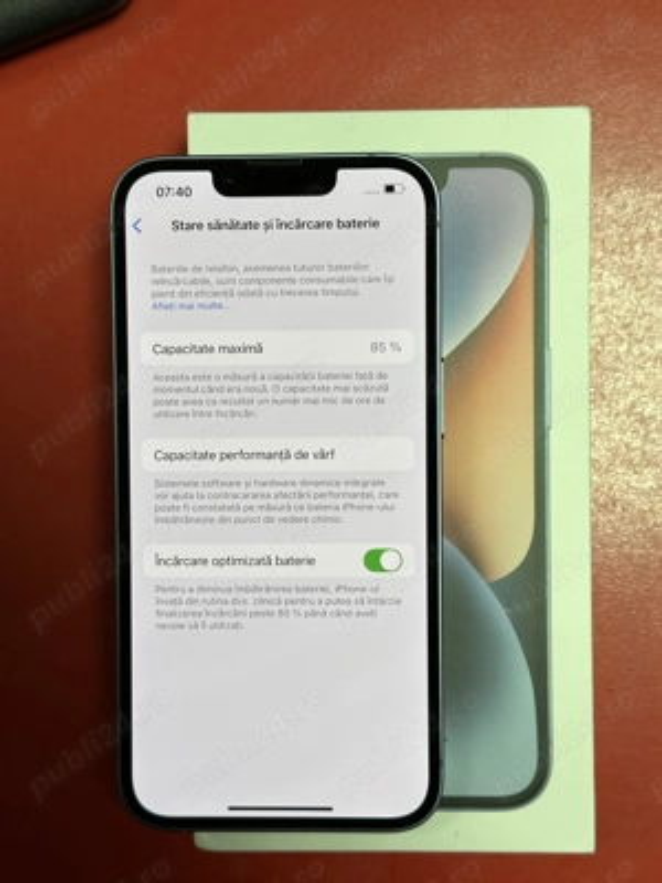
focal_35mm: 48
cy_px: 442
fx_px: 1224
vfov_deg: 39.7
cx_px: 331
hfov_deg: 30.3
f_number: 1.78
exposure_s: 1/50
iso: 50
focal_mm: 6.86
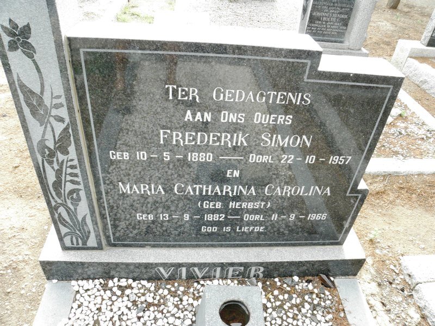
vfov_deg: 53.1
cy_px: 163
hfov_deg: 67.3
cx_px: 218
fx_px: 327
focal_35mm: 26
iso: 200
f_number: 5.6
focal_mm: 4.6
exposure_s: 1/60
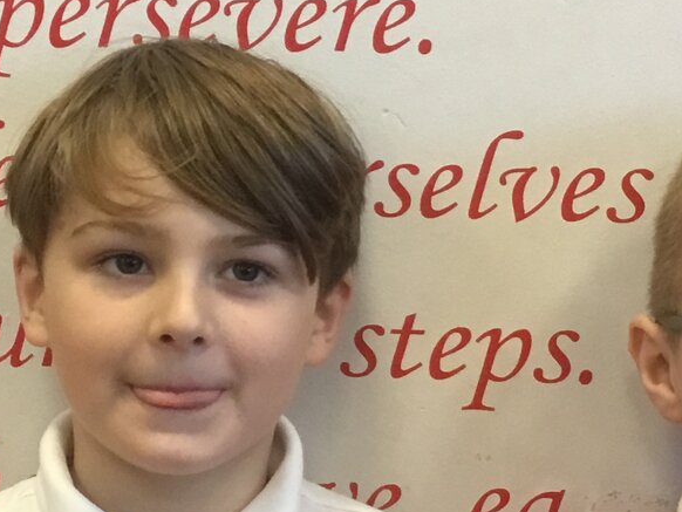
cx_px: 158
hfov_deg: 17.9
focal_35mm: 109
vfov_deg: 13.6
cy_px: 285
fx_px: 2148
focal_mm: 3.3
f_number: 2.4
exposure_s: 1/33
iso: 125
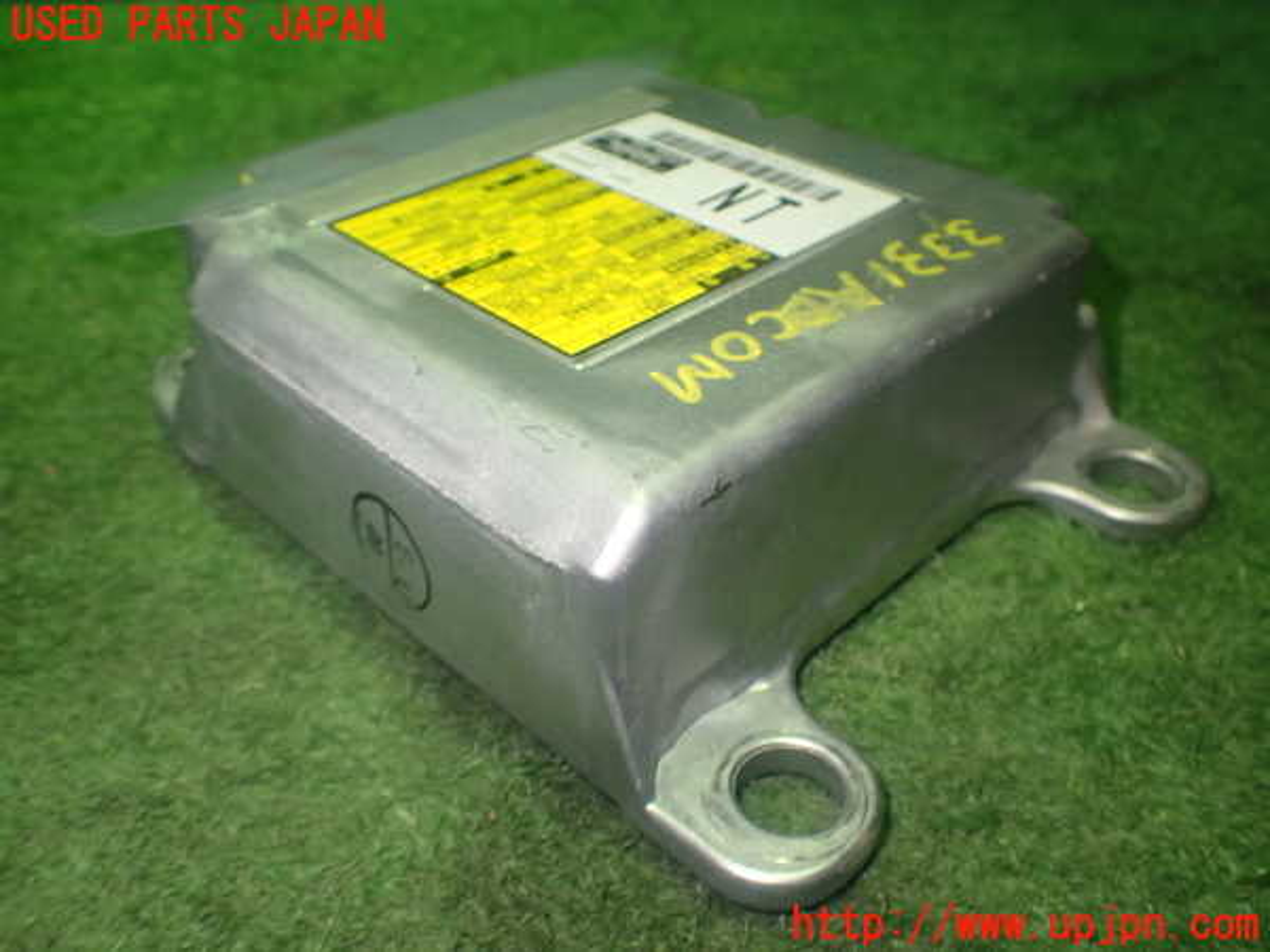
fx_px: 1174
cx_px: 635
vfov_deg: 44.2
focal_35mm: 32
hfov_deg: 56.8
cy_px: 476
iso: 250
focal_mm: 5.79
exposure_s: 1/30
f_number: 2.4
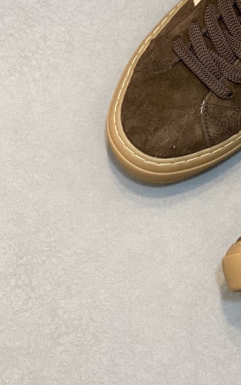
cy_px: 66
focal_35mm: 130
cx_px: 325
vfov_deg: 15.9
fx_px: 1366
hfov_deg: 9.9
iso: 160
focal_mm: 6
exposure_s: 1/100
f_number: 2
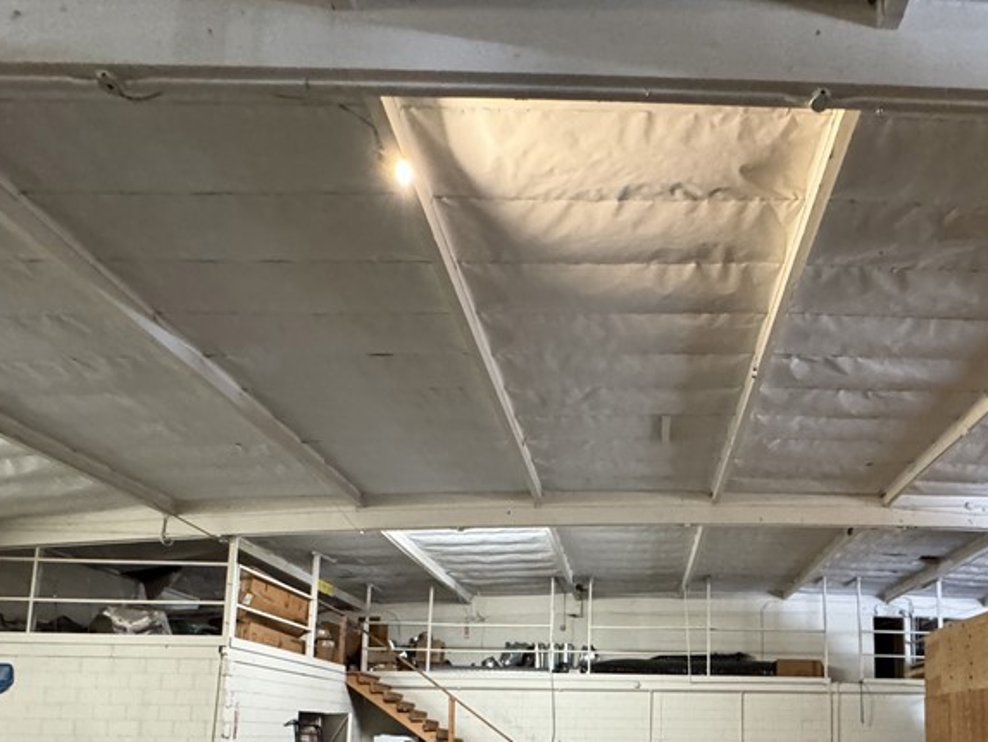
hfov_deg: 67.2
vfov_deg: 49.6
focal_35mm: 25
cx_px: 669
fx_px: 714
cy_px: 651
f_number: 2.2
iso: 800
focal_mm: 2.22
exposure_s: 1/60
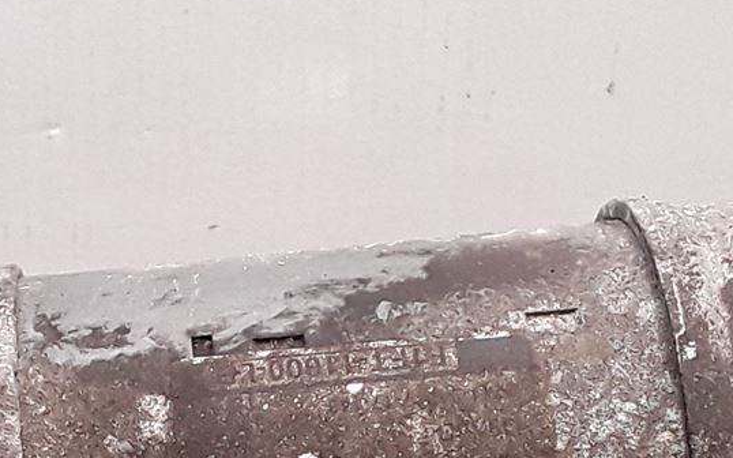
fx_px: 2257
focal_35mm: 113
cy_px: 568
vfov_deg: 11.3
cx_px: 144
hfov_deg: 18.3
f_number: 1.9
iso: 100
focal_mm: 2.91
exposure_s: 1/100
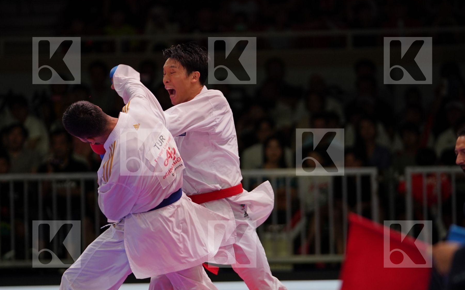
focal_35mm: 273
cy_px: 152
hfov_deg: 7.7
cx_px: 232
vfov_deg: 4.8
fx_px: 3459
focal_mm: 178
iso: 800
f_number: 2.8
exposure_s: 1/1000
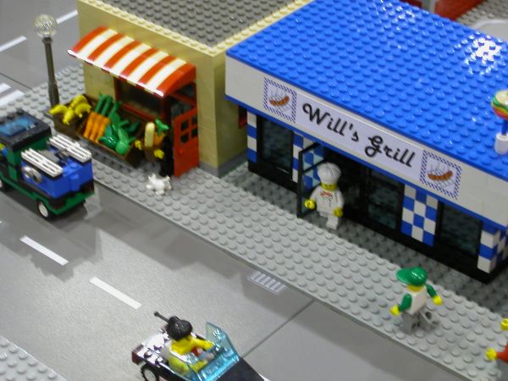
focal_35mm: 82
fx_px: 1203
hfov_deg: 23.8
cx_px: 254
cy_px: 190
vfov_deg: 18.0
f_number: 4.1
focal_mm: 12.5
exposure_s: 1/9.3
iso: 100
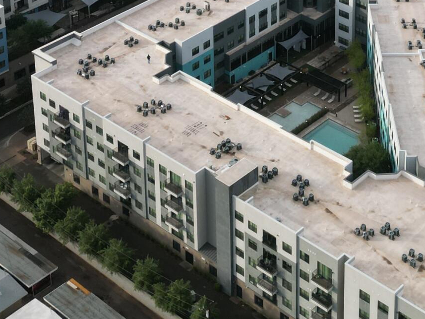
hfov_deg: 23.1
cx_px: 301
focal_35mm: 84
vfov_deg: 15.9
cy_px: -186
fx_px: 1031
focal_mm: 6.72
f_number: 1.7
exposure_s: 1/1250
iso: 150
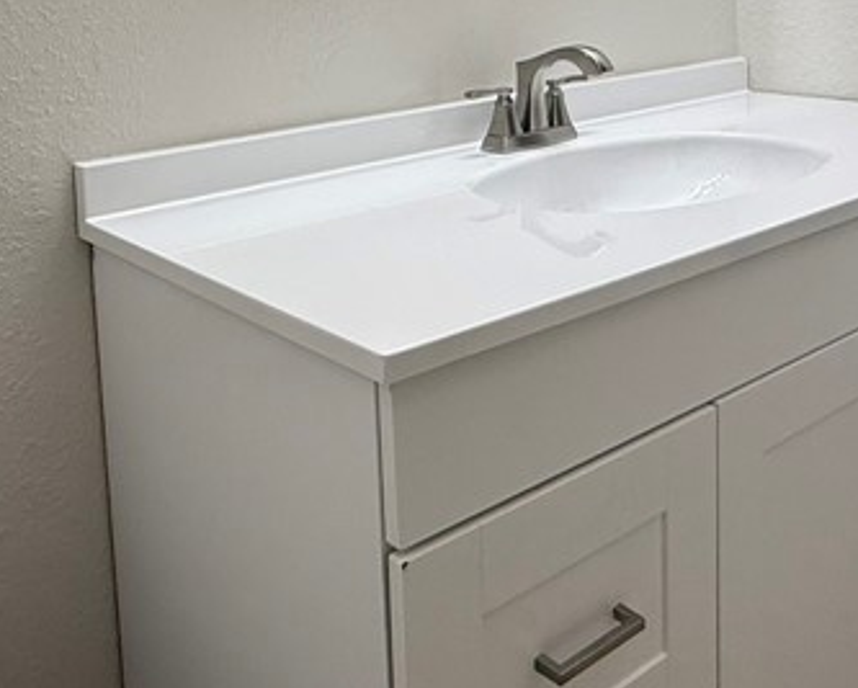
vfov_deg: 33.6
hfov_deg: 43.8
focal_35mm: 42
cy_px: 54
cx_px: 433
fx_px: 1067
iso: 80
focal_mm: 2.22
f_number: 2.2
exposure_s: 1/120
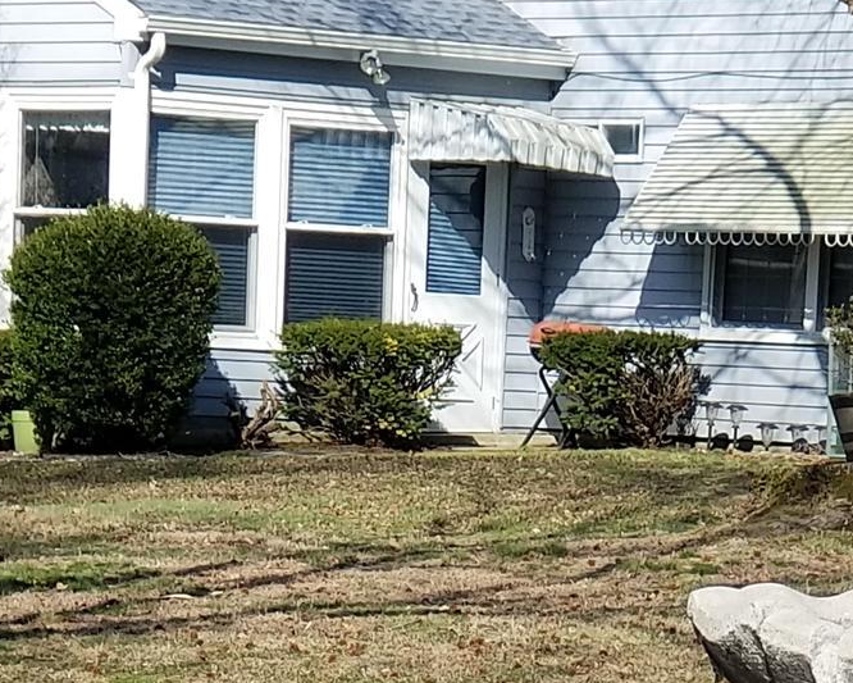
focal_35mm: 156
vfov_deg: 9.7
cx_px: 637
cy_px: 952
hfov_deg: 12.3
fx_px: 3939
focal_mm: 6
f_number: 2.4
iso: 25
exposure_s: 1/662
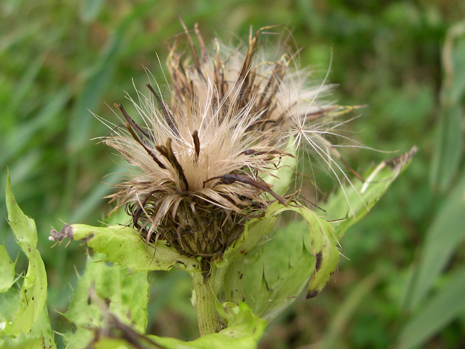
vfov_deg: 37.7
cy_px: 174
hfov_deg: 49.0
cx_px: 232
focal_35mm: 38
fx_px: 510
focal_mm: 8
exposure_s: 1/124
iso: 100
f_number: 2.8
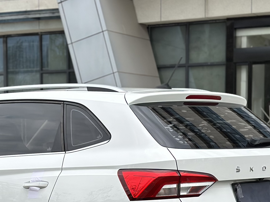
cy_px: 217
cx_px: 68
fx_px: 866
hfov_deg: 17.6
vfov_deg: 13.1
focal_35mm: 111
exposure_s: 1/4016
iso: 100
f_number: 1.78
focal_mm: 6.86
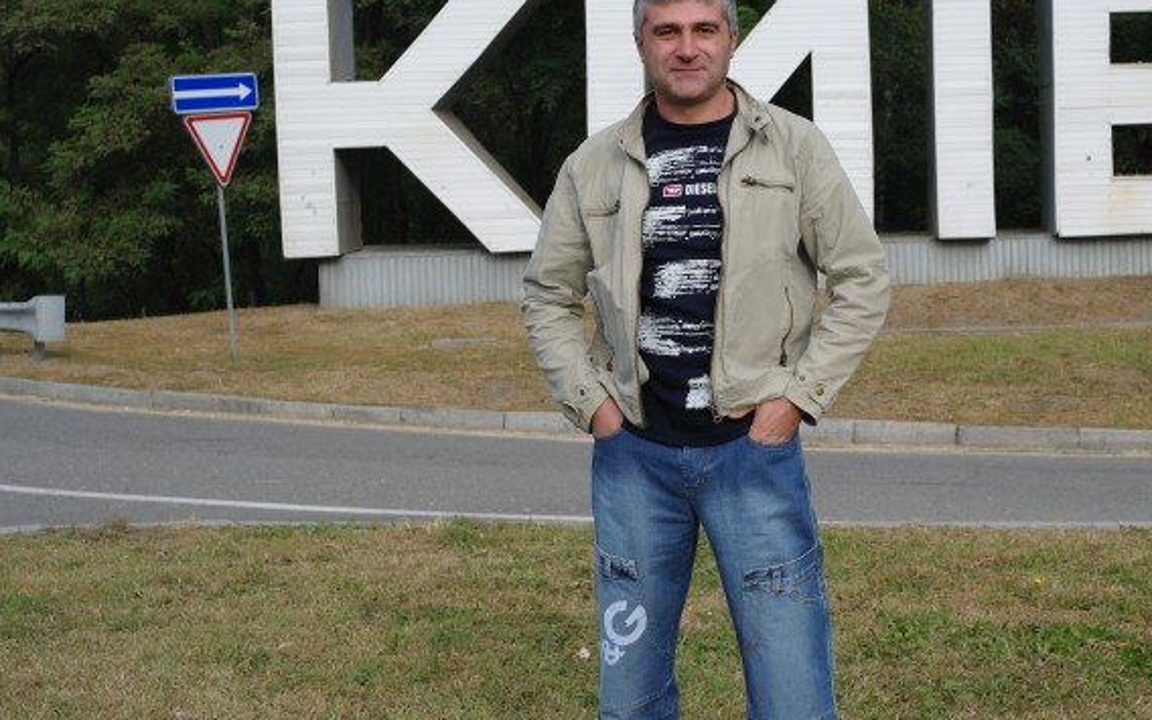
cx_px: 712
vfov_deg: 19.7
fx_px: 2072
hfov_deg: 31.0
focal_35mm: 66
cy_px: 331
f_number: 5.6
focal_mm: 30
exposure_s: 1/200
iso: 100
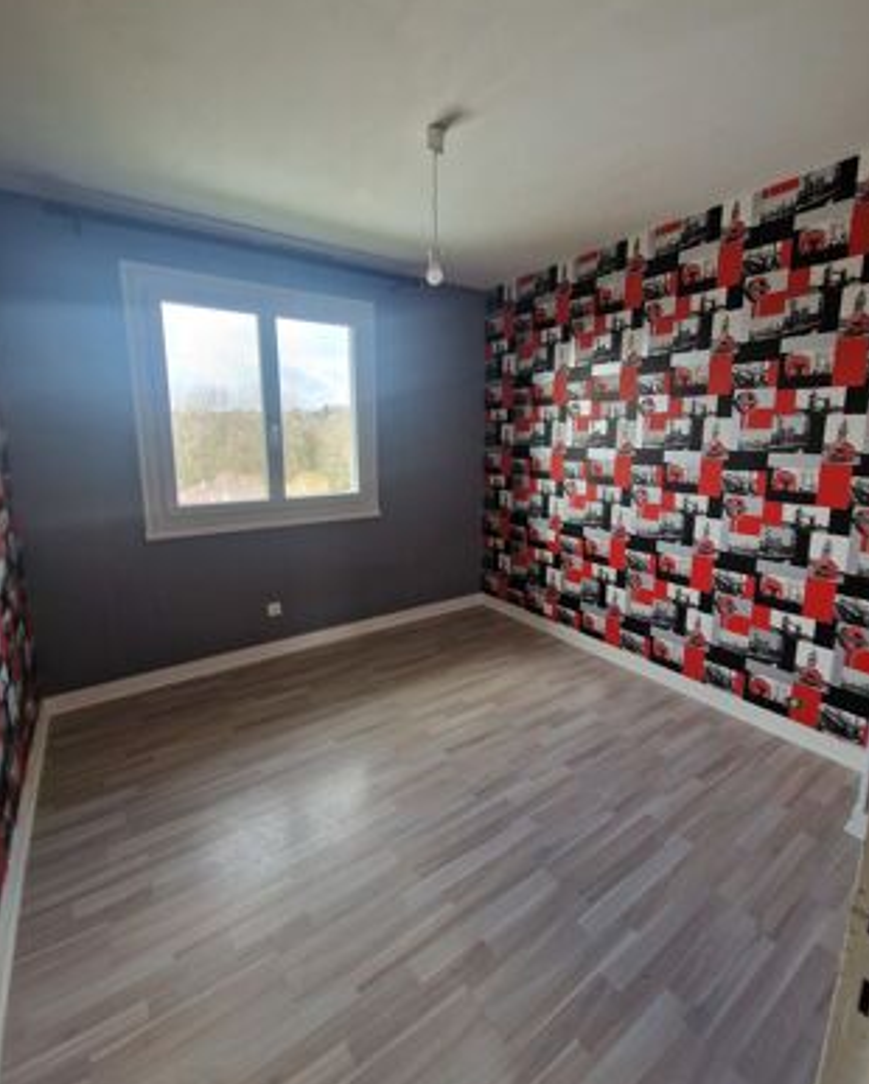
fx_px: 450
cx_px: 440
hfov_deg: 88.0
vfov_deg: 100.6
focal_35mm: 14
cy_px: 517
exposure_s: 1/50
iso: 64
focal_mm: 2.2
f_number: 2.2
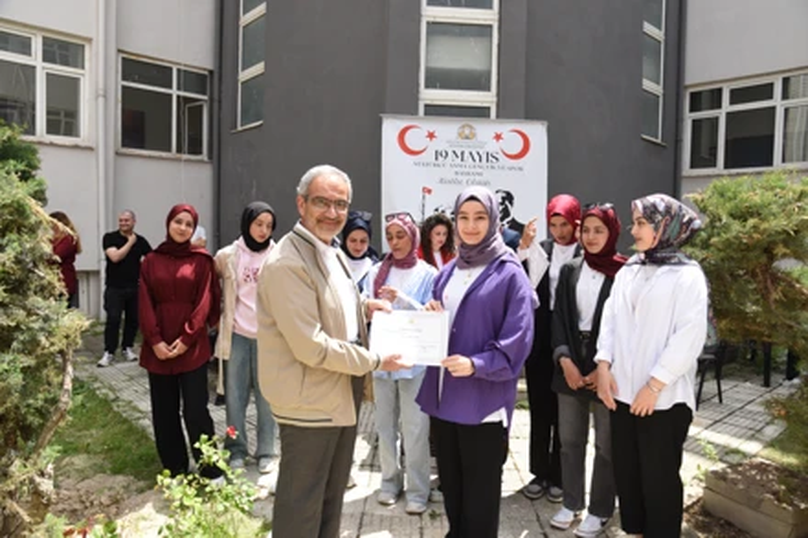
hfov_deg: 73.8
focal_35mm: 24
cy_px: 269
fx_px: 538
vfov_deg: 53.1
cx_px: 404
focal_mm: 24
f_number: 8
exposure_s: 1/200
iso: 200
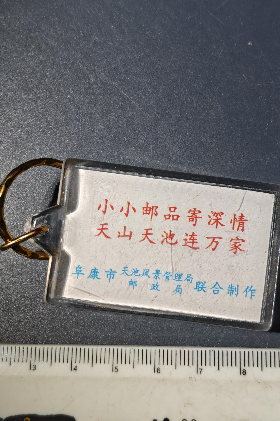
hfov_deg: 25.5
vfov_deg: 37.5
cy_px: 208
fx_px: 618
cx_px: 156
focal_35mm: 53
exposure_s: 1/100
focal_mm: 5.85
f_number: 1.63
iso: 64
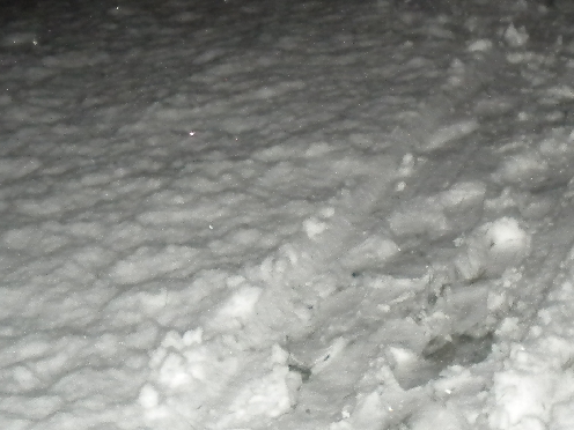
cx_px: 284
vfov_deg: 15.6
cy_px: 102
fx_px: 1559
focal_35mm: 94
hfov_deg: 20.9
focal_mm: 6.3
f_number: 3.1
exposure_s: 1/30
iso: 400
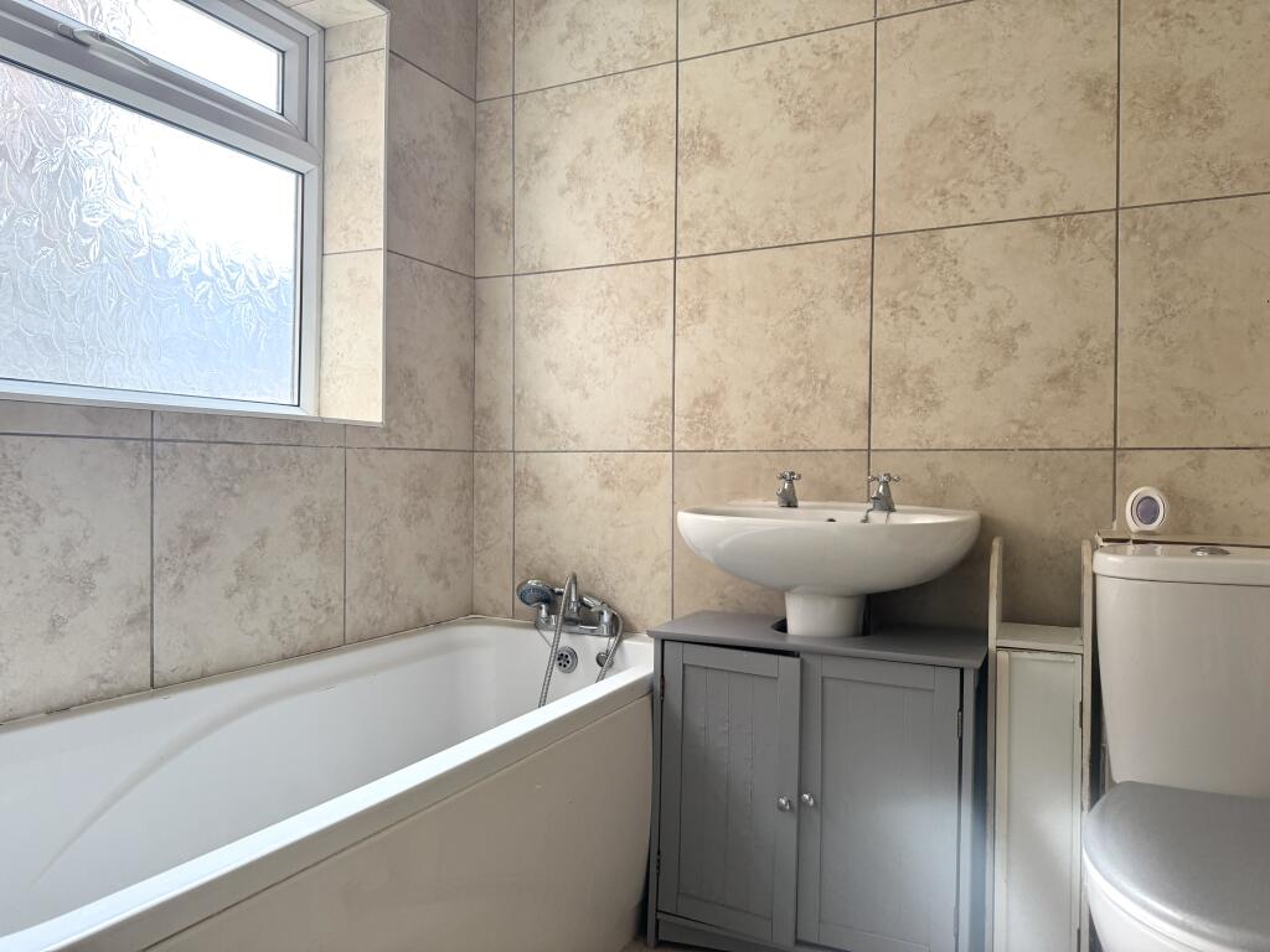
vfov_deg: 56.8
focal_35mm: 24
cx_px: 635
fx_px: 881
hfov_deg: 71.6
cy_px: 476
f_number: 1.78
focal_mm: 6.76
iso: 200
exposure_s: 1/121
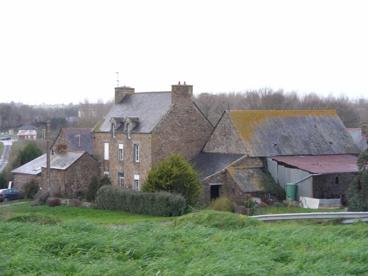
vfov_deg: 14.9
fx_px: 1053
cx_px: 184
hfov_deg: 19.8
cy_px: 138
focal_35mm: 99
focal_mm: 16.5
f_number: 3.5
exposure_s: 1/68
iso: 50
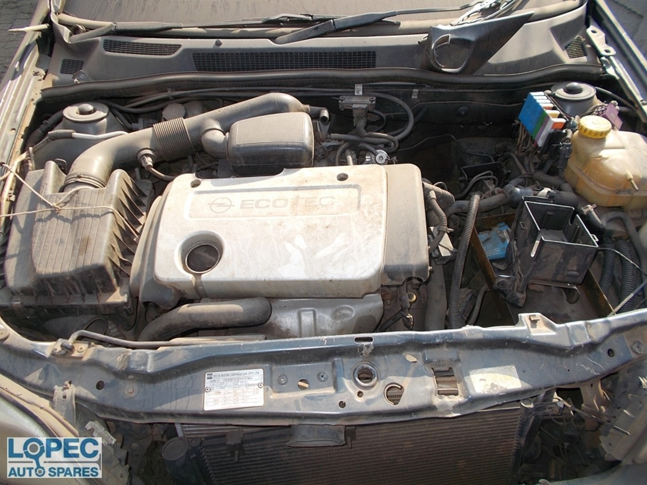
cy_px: 242
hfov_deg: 67.3
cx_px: 324
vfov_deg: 53.1
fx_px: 486
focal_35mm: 26
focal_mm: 4.6
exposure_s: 1/250
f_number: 3.2
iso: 80
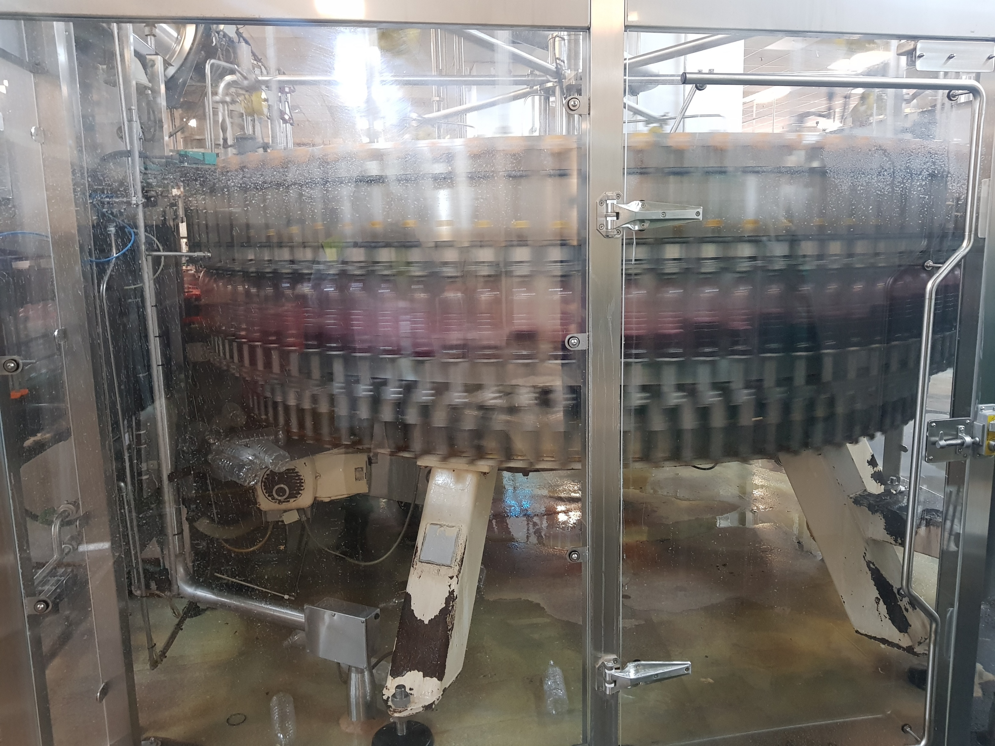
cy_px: 373
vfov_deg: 53.1
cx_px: 498
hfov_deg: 67.3
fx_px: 747
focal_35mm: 26
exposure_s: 1/17
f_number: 1.7
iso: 250
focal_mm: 4.3
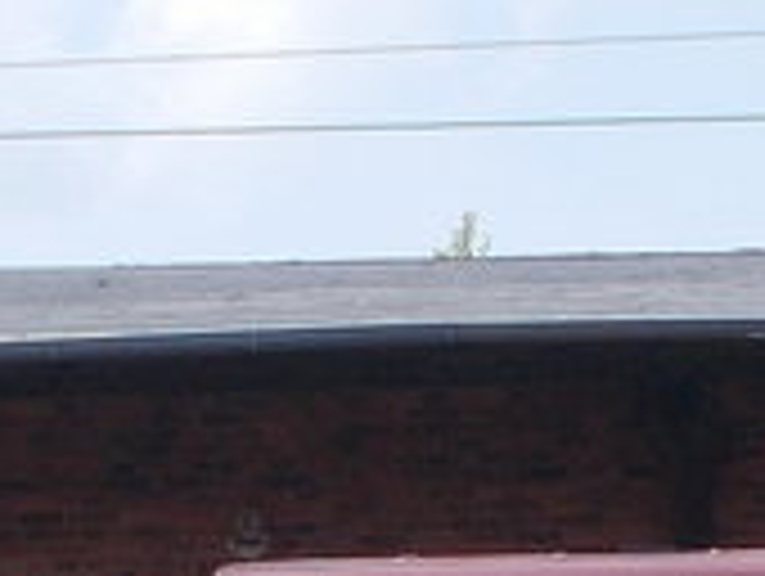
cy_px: 1048
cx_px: 639
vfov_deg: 4.2
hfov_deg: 5.6
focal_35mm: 352
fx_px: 7790
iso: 80
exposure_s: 1/400
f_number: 4.5
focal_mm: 9
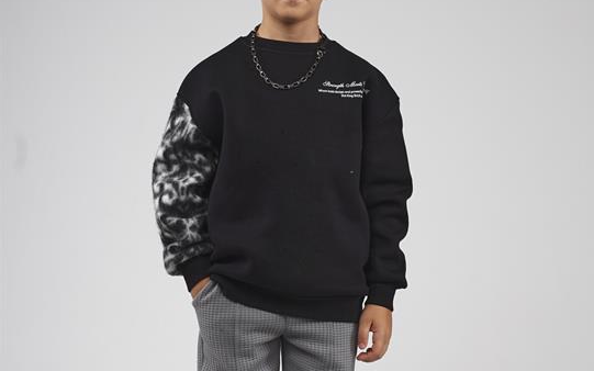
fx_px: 1538
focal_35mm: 95
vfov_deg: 13.7
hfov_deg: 21.9
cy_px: 261
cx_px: 306
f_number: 6.3
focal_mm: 40
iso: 80
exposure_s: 1/160
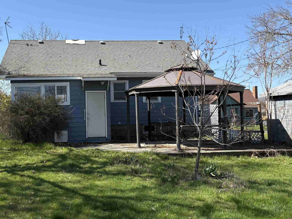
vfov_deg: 33.5
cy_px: 93
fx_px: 363
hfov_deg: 43.3
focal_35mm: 43
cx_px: 98
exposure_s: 1/2141
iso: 50
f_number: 1.6
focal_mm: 5.96
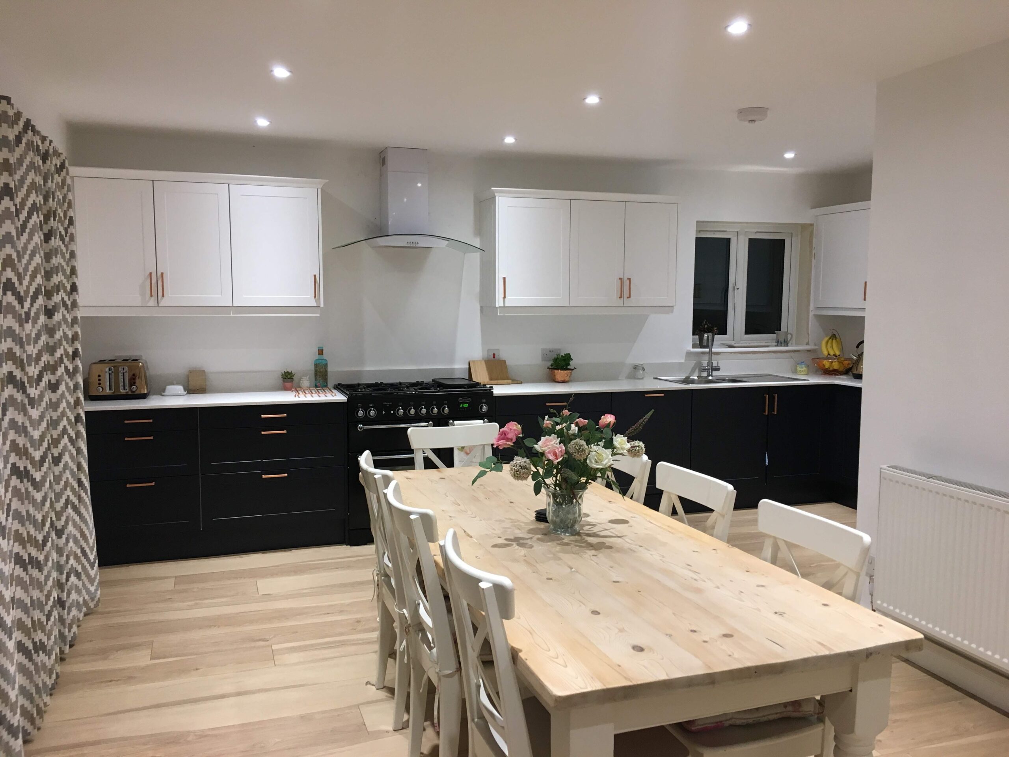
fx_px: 845
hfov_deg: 61.7
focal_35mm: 29
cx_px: 504
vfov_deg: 48.2
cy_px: 378
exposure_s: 1/33
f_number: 2.2
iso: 100
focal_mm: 4.15
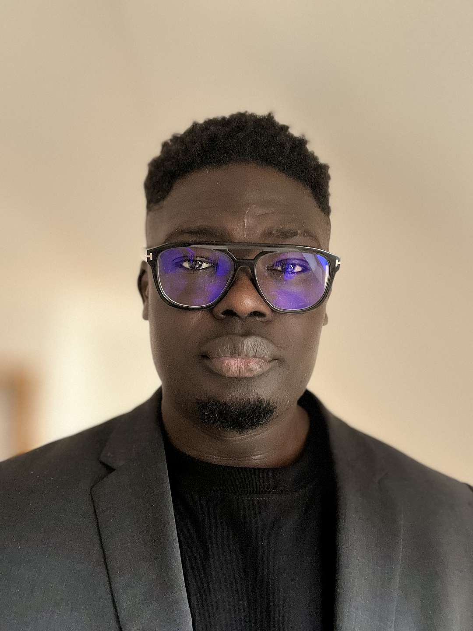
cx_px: 236
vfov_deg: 60.0
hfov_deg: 46.8
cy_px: 316
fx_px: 547
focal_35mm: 30
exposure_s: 1/59
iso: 400
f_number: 2.2
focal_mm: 2.71
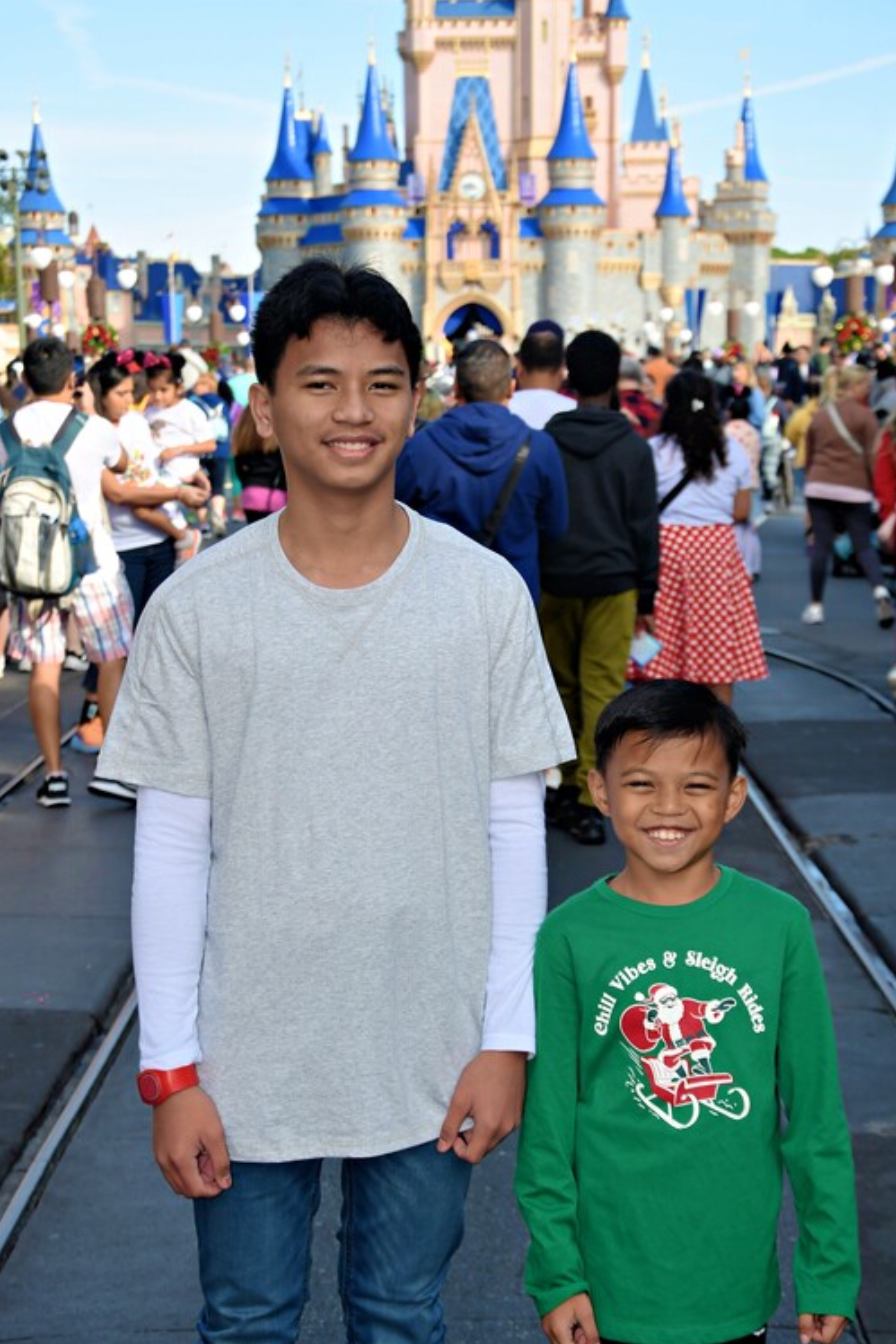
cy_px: 676
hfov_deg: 17.7
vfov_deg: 26.3
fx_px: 2873
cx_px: 445
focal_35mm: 77
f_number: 7.1
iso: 100
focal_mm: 50
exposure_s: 1/200
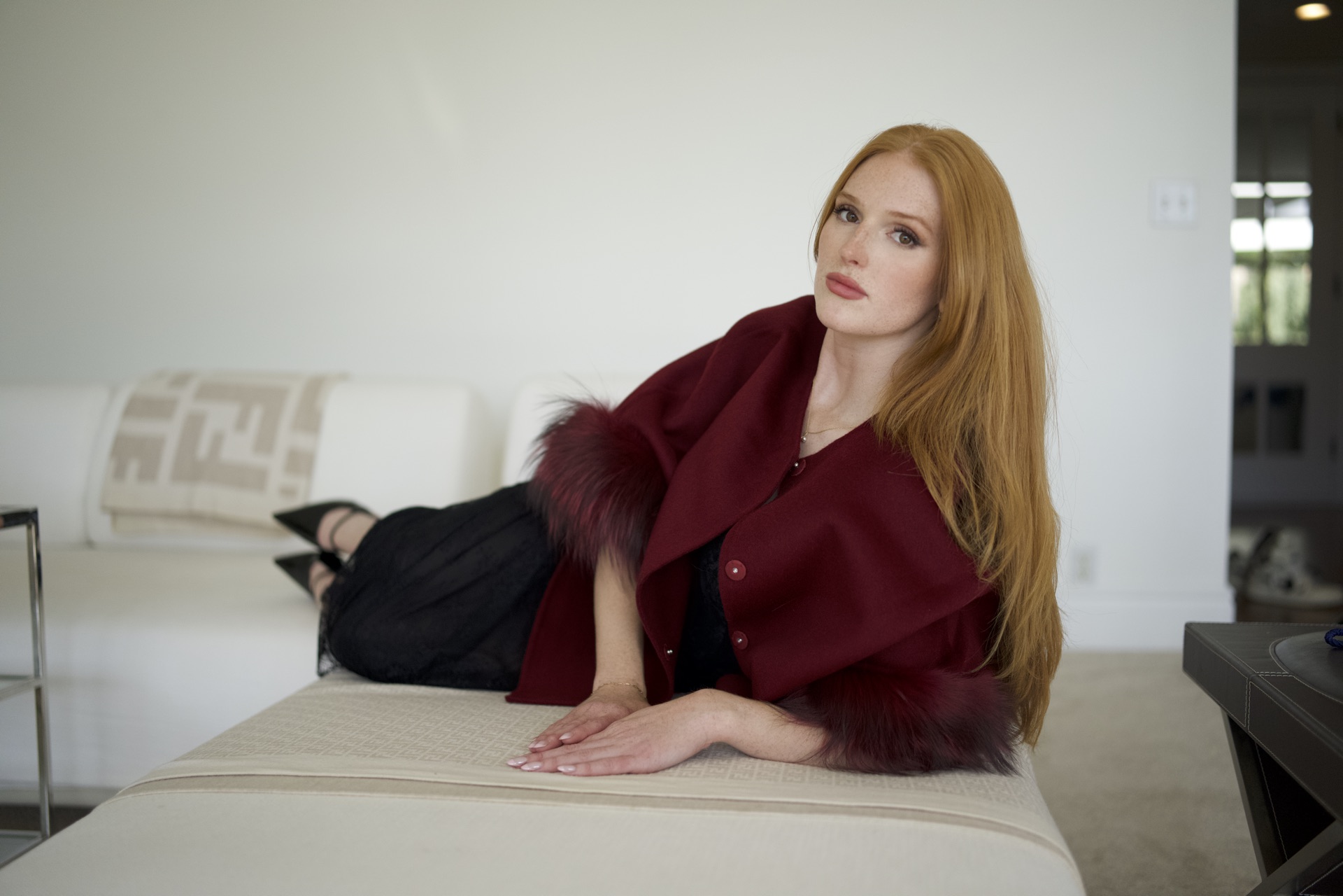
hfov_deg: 54.4
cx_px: 672
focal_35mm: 35
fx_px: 1306
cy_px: 448
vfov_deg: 37.9
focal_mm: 35
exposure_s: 1/10000
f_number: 1.4
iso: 800
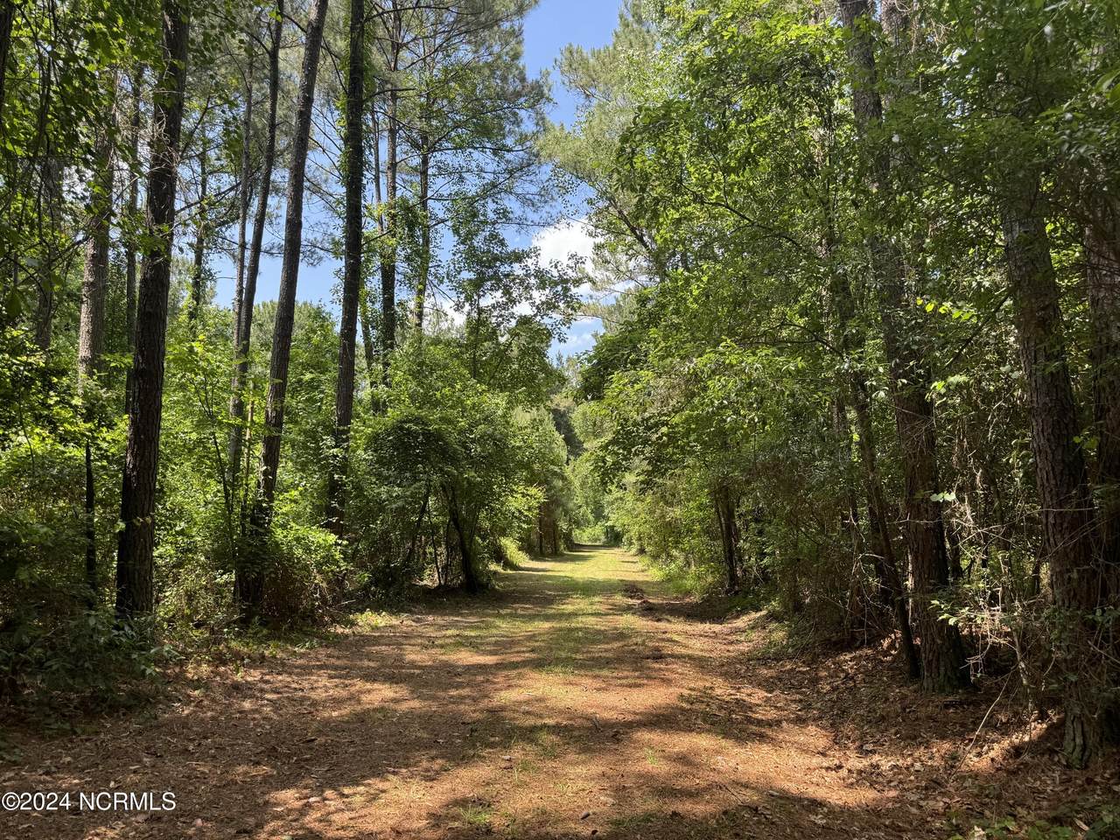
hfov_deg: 71.6
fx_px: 777
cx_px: 560
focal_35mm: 24
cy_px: 420
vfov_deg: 56.8
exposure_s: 1/572
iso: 80
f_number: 1.78
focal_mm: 6.76
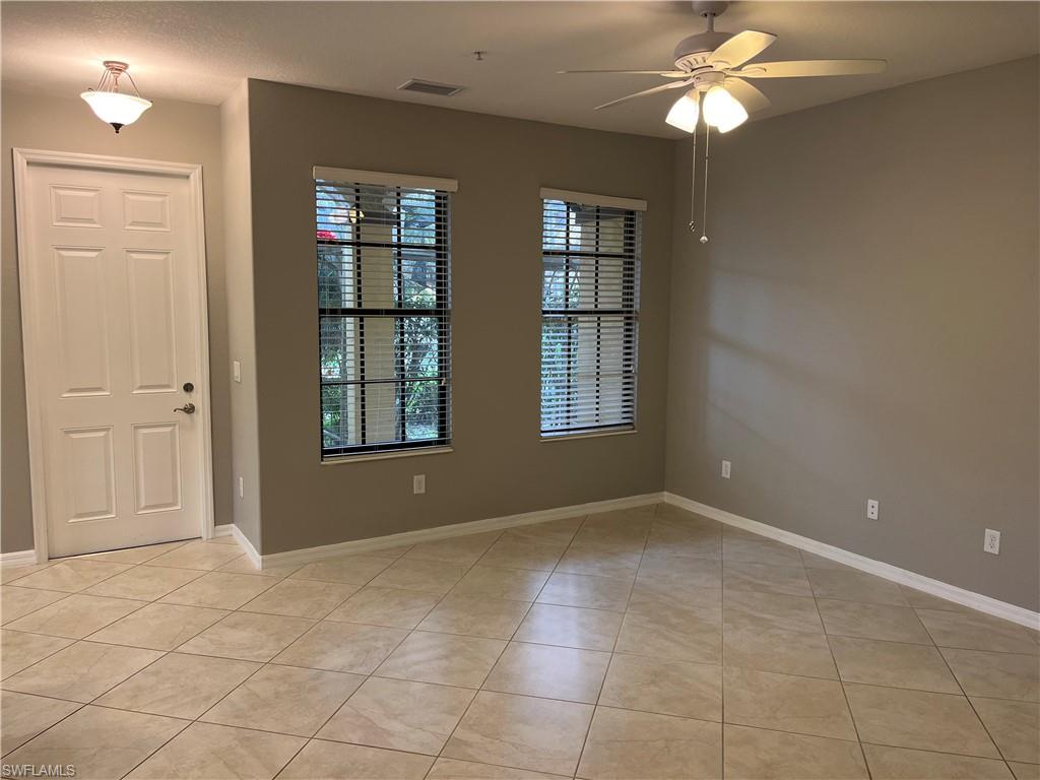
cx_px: 520
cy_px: 390
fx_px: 781
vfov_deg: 53.1
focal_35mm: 26
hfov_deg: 67.3
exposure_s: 1/60
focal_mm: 5.1
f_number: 1.6
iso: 80
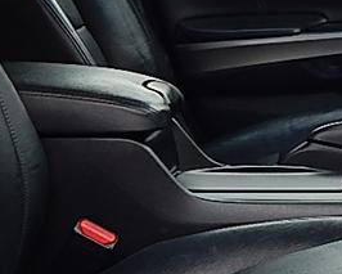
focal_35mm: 108
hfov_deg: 16.7
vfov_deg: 14.2
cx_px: 453
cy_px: 193
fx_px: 1094
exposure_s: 1/40
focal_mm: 4
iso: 125
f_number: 3
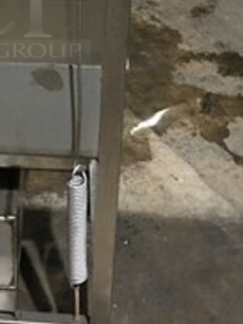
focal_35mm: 77
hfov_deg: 18.4
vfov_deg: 24.3
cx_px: -26
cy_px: 7
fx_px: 720
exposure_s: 1/4
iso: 64
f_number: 2.2
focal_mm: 4.15
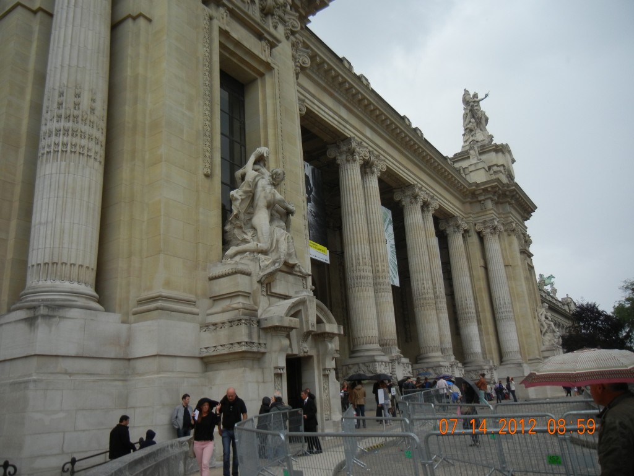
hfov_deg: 60.0
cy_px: 238
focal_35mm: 30
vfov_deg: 46.8
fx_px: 549
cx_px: 317
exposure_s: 1/897
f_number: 3.5
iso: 160
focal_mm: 5.4
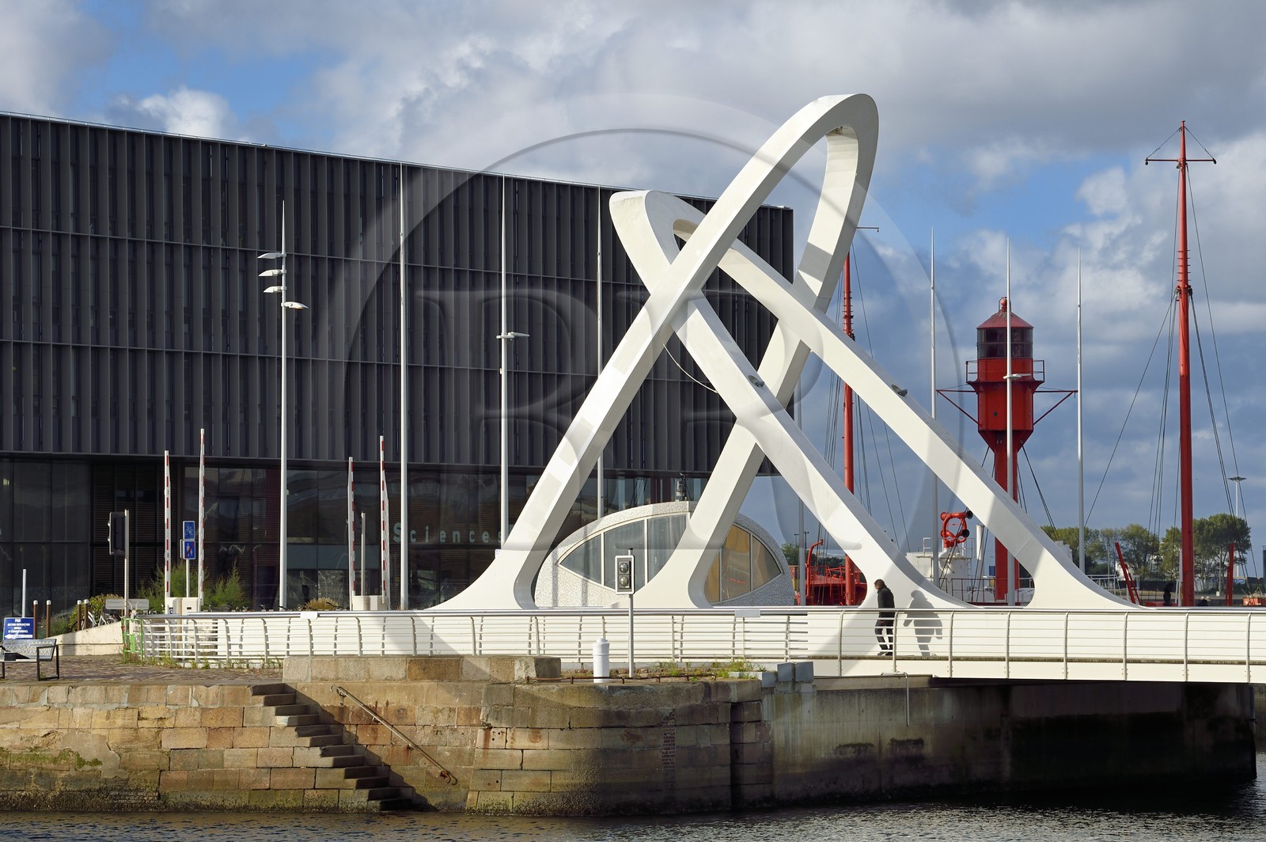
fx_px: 4743
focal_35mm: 135
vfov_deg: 10.1
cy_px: 421
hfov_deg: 15.2
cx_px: 633
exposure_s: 1/320
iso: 200
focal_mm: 135
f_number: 11
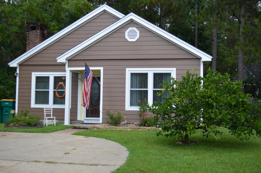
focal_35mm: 44
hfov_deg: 45.0
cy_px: 86
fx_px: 315
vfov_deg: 30.7
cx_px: 130
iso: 200
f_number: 5.6
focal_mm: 29
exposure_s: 1/125
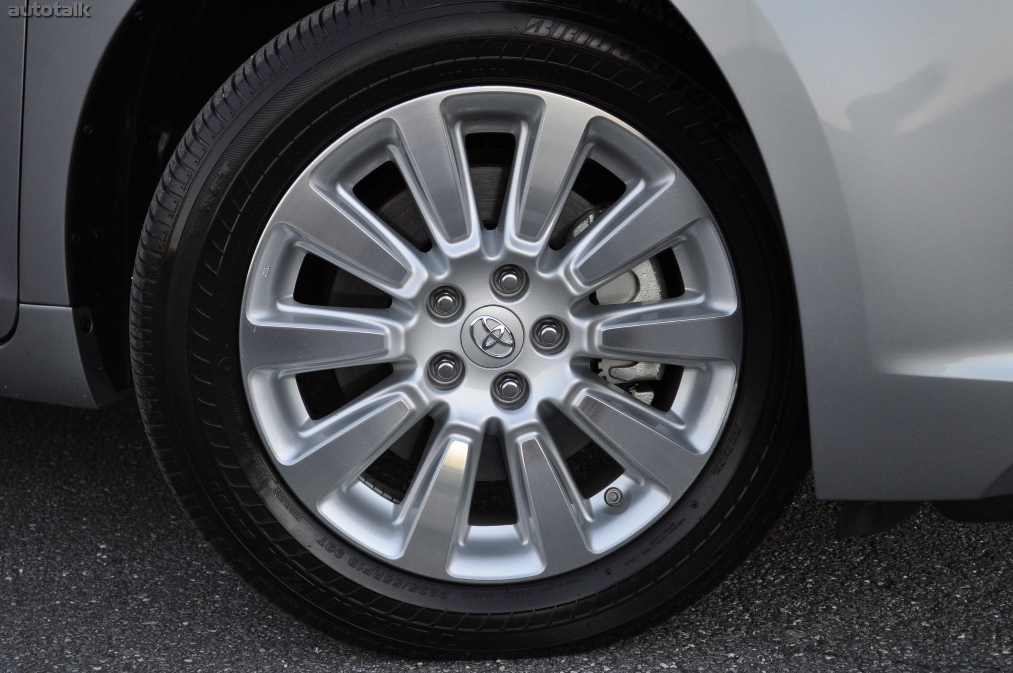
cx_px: 506
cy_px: 336
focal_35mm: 63
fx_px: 1771
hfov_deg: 31.9
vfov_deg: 21.5
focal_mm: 42
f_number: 5.3
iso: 720
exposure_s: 1/60
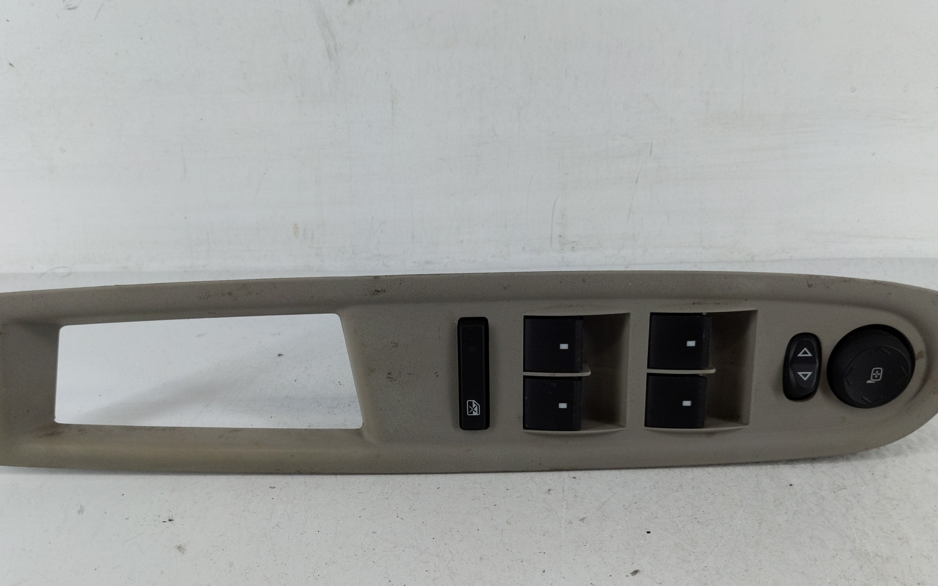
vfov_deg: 36.5
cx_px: 446
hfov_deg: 56.7
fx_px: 869
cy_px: 427
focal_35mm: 34
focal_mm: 4.38
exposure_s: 1/124
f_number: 1.73
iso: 59
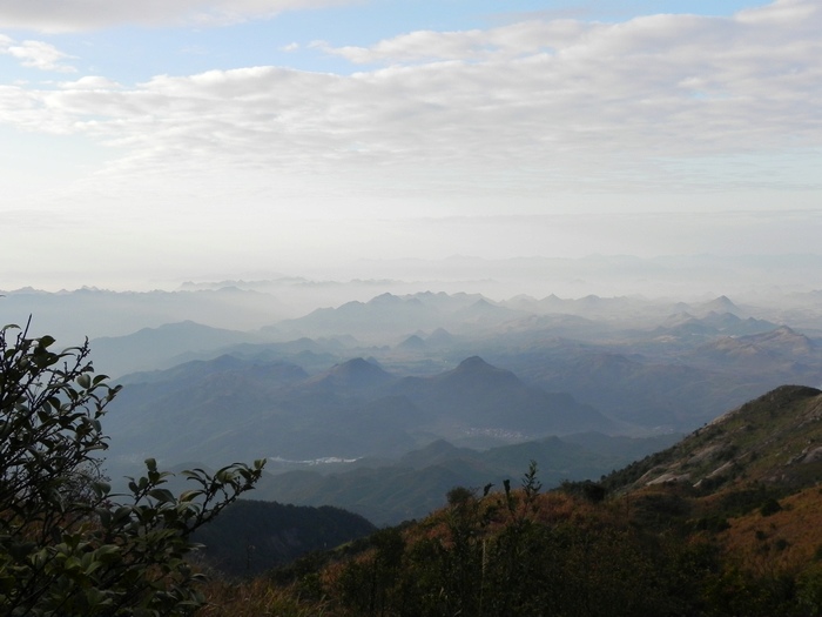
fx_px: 1092
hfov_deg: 41.2
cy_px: 308
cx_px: 411
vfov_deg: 31.5
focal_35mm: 46
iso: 160
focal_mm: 8.2
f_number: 5.6
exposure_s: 1/292
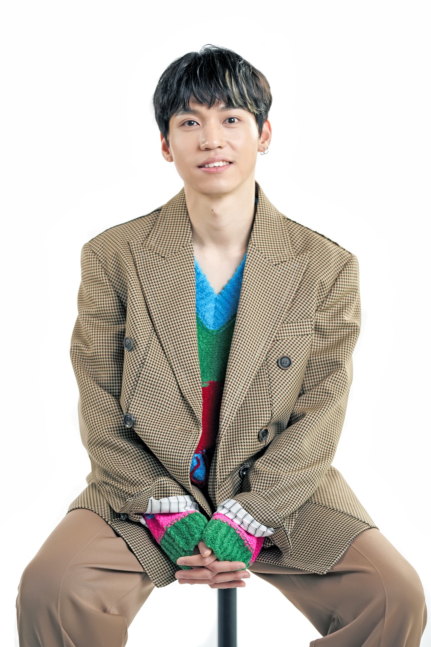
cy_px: 324
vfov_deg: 14.3
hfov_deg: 9.6
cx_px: 216
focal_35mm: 143
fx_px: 2567
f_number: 3.5
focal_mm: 143
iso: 100
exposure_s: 1/125
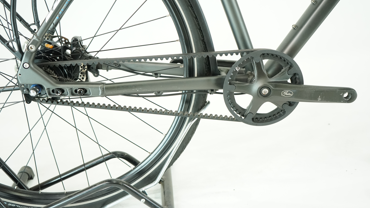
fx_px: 392
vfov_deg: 29.6
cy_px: 85
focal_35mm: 40
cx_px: 185
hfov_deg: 50.5
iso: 2500
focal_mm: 38
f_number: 5
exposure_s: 1/200
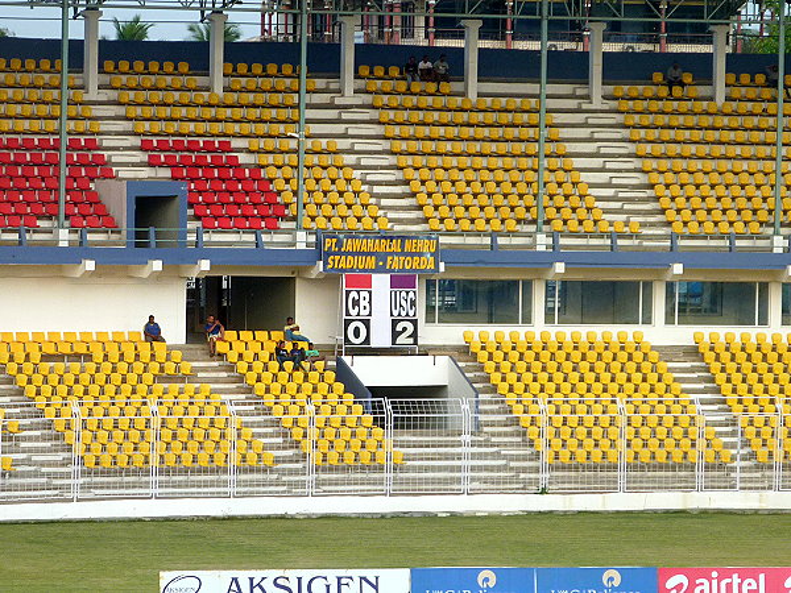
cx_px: 396
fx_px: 4844
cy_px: 296
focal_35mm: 212
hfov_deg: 9.3
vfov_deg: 7.0
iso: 80
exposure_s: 1/60
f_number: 4.5
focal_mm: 24.1
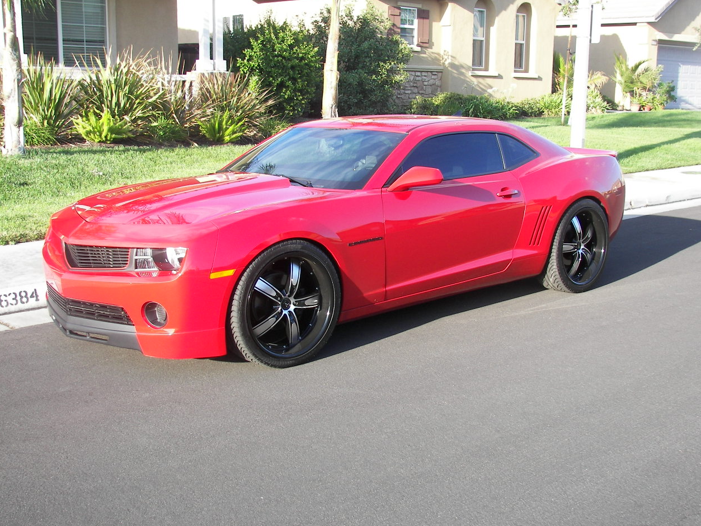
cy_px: 266
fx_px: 952
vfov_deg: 30.9
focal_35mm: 47
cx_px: 355
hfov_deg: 40.4
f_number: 2.8
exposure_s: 1/160
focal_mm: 7.6
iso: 50
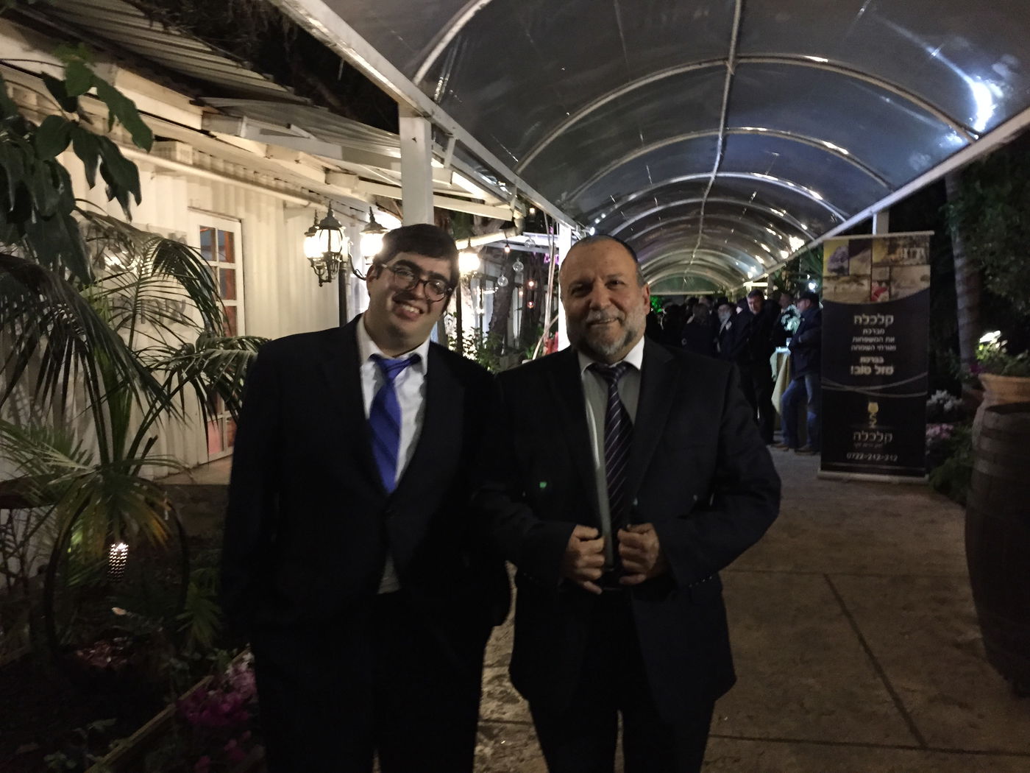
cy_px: 386
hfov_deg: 61.7
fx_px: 863
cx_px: 515
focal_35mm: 29
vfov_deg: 48.2
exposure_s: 1/15
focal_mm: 4.15
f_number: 2.2
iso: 250
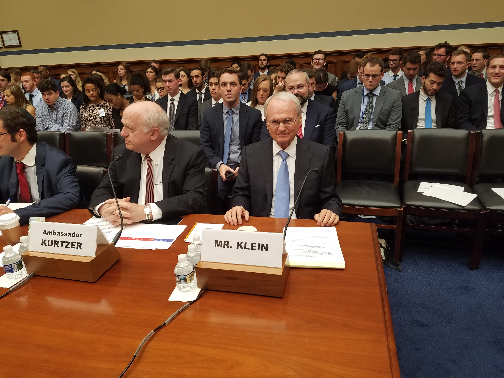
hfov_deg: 67.3
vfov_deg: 53.1
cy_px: 189
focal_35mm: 26
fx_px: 379
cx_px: 252
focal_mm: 4.2
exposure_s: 1/120
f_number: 1.7
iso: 100
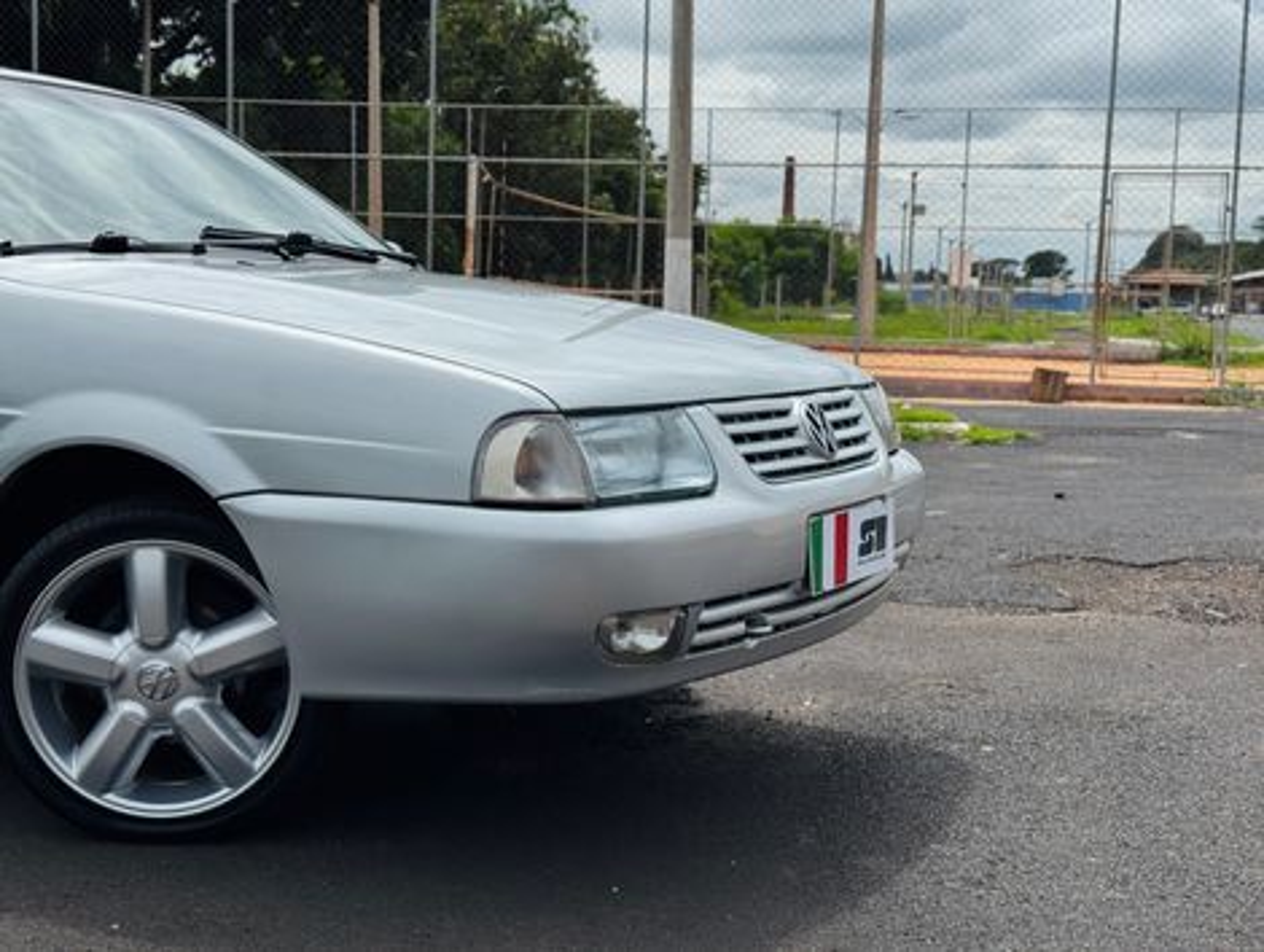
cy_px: 476
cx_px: 632
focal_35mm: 48
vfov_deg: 30.3
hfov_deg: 39.6
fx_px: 1755
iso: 64
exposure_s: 1/10526
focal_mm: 6.76
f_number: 1.78
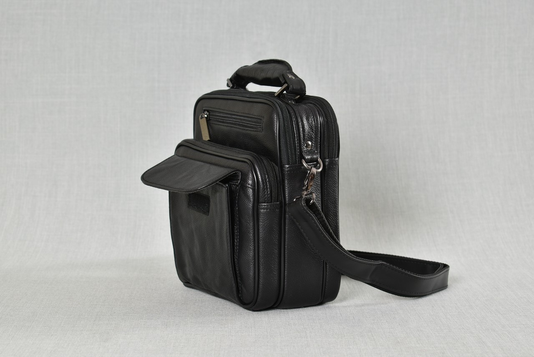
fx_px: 1158
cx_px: 267
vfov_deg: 17.5
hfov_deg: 26.0
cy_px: 178
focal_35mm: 78
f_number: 6.3
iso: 100
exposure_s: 1/2
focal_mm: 52
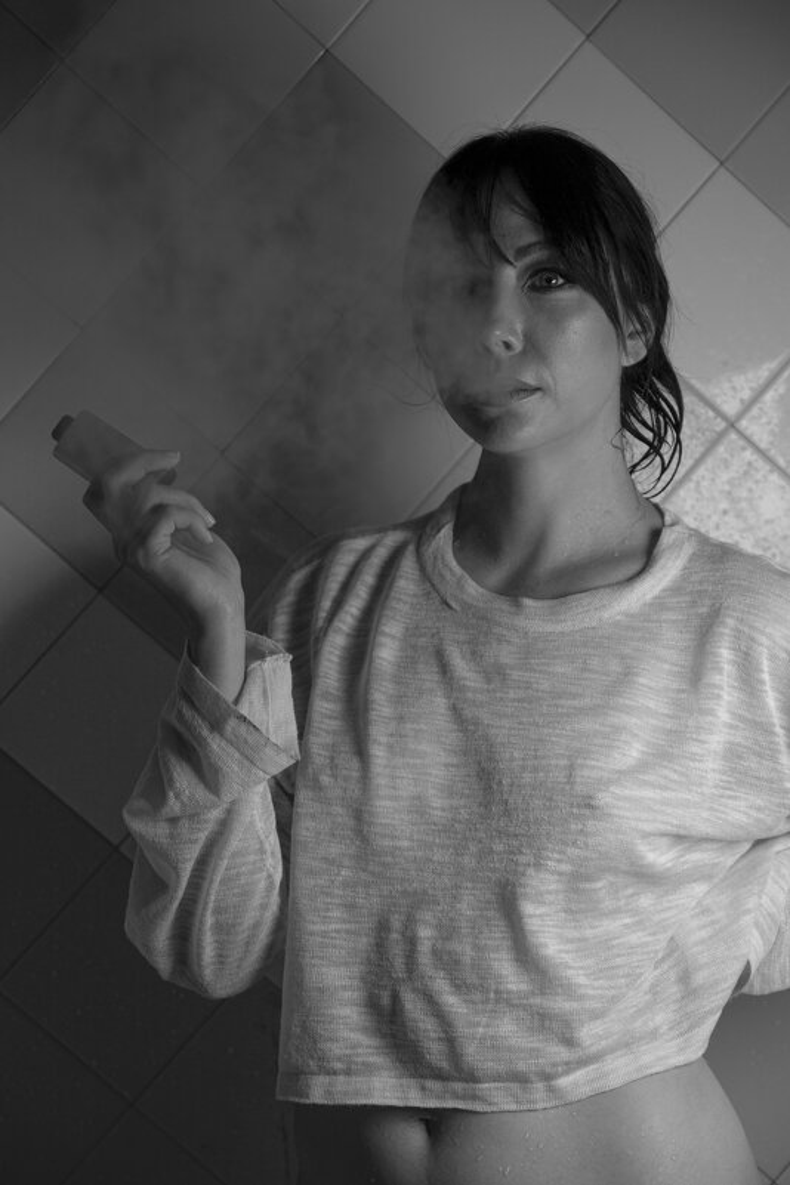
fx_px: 2469
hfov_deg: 18.2
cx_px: 395
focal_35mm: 75
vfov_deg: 27.0
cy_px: 592
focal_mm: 50
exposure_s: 1/100
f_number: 3.2
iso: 100
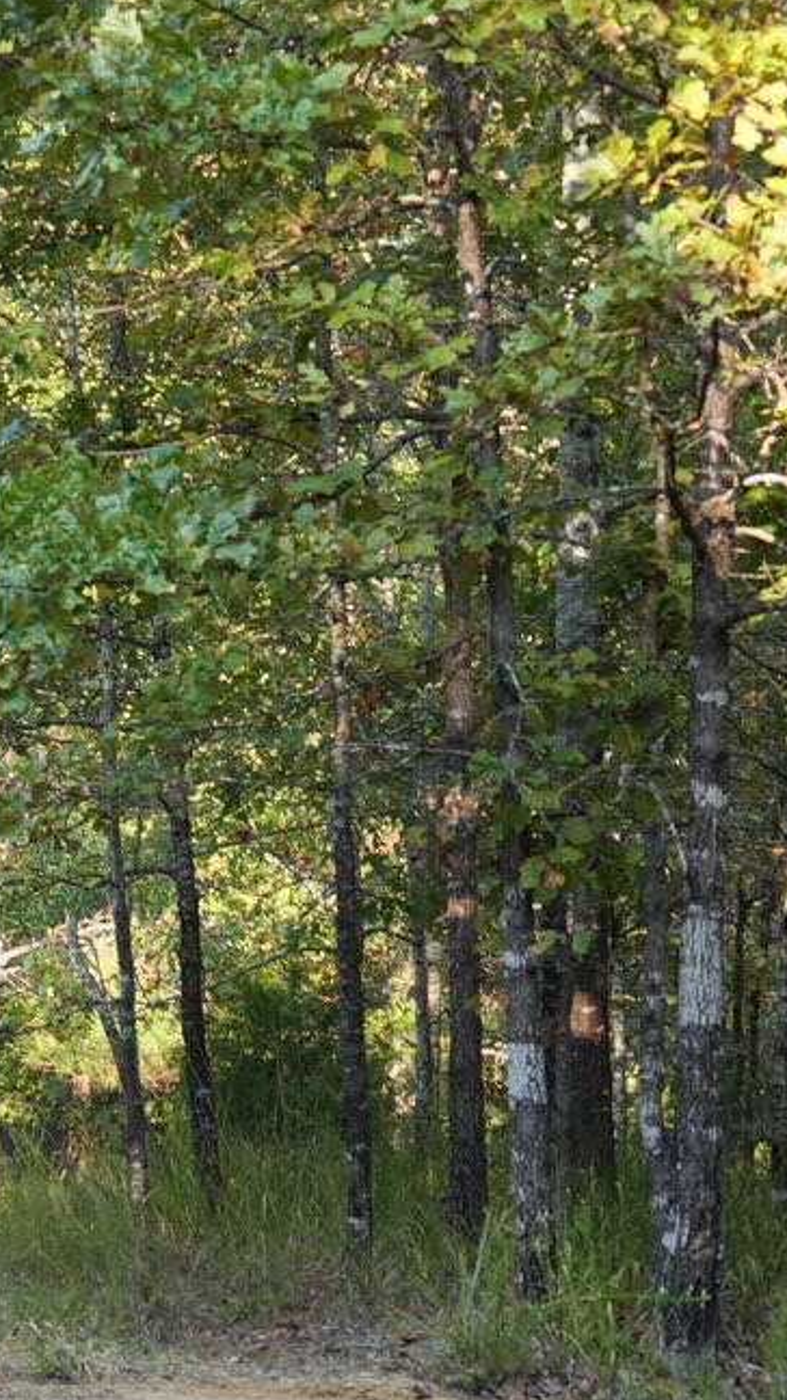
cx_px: -422
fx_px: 6796
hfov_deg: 6.5
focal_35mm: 183
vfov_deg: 11.7
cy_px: 1020
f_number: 4.5
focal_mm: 70
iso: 250
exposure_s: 1/160
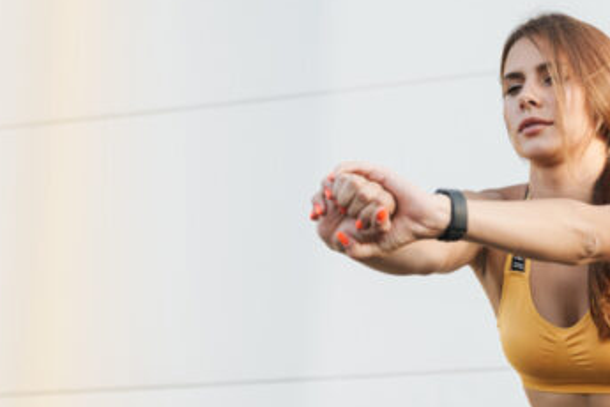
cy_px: 398
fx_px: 1813
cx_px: 582
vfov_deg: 12.7
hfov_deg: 18.7
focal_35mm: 107
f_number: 3.2
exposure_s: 1/500
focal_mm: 48
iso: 100
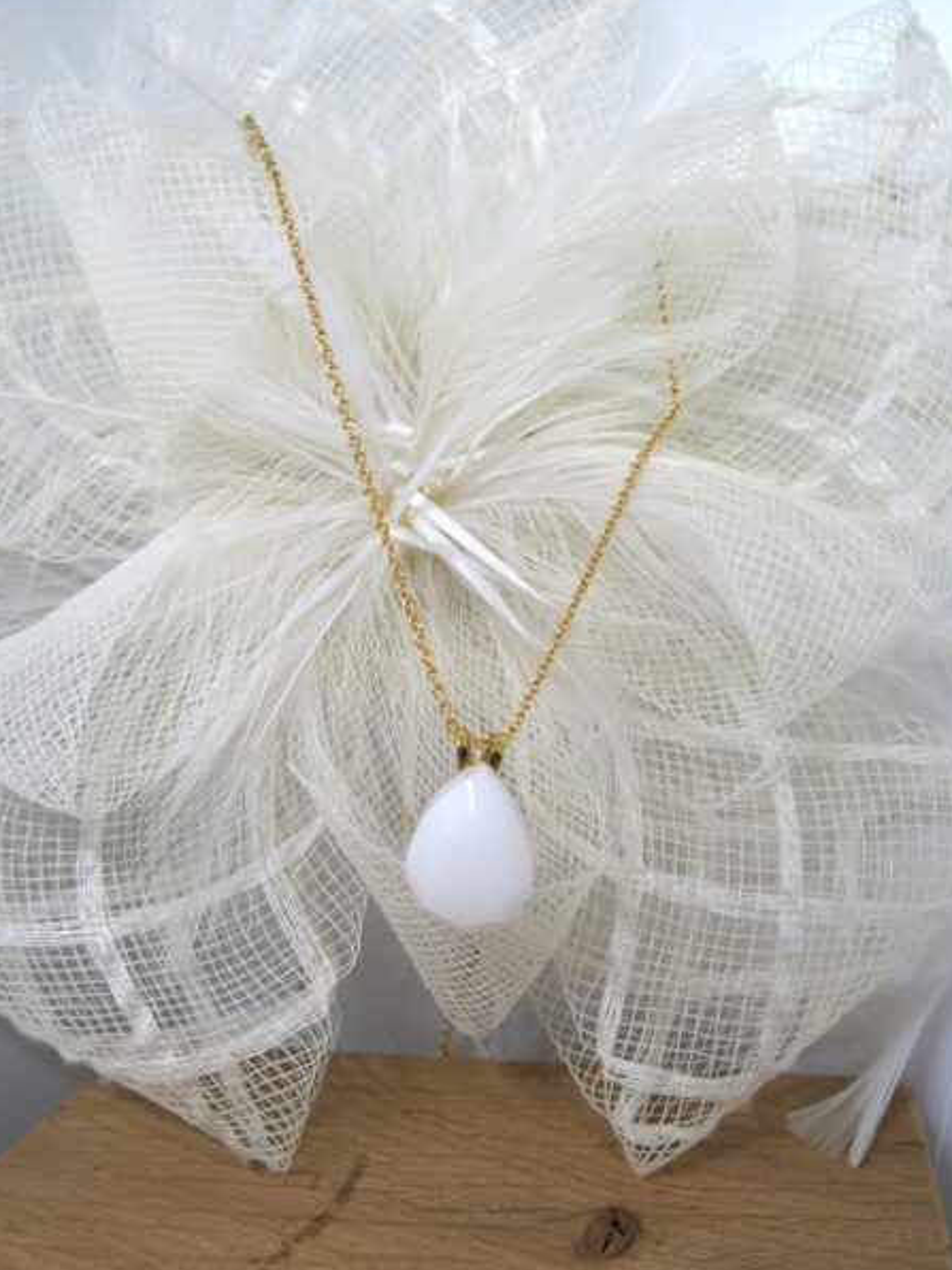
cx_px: 481
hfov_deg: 39.7
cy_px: 628
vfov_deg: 51.4
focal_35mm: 36
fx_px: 1320
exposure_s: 1/100
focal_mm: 7.4
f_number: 2.8
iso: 100
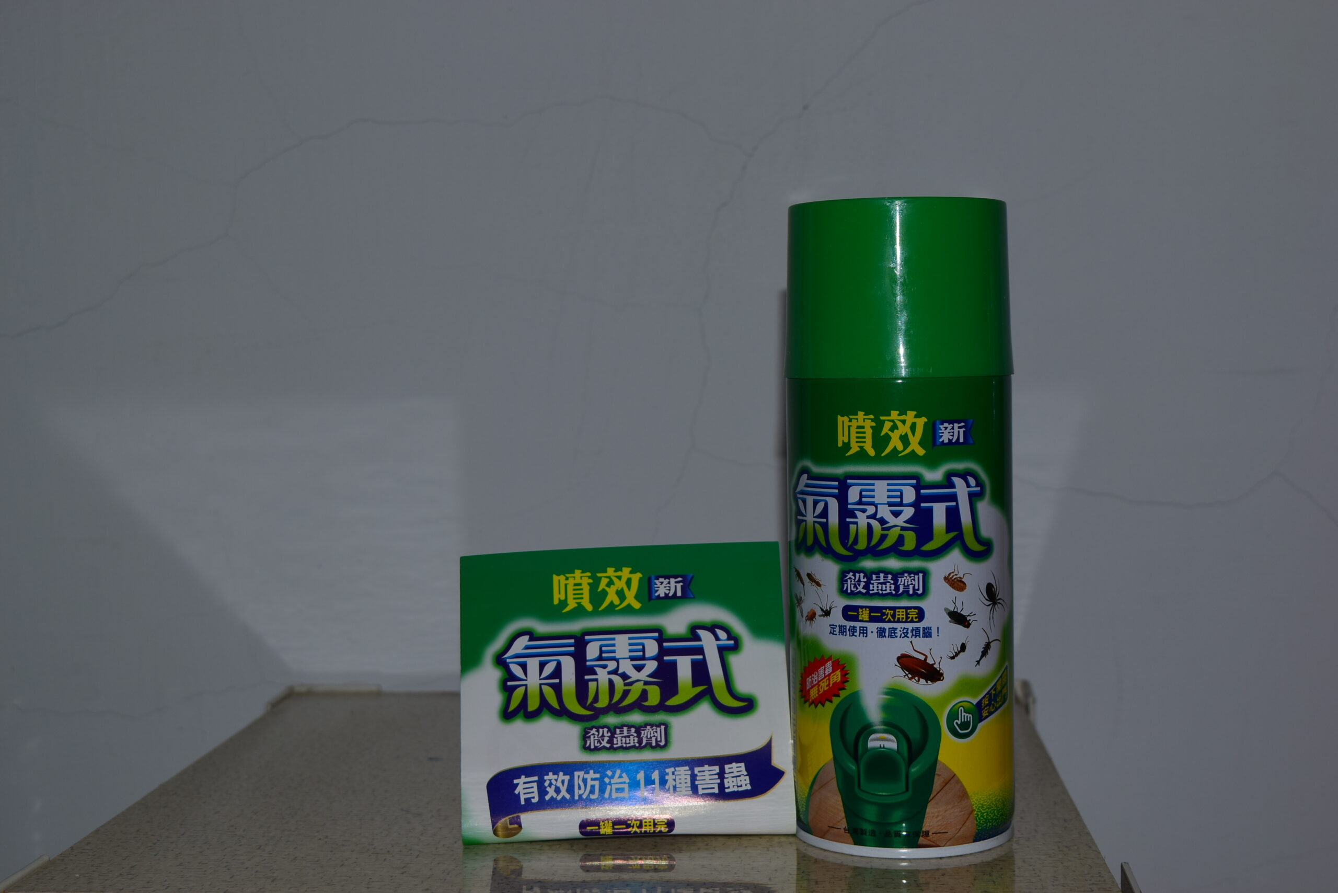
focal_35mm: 52
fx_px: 1952
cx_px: 669
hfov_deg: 37.8
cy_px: 446
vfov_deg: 25.8
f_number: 7.1
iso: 100
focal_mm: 35
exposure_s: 1/200
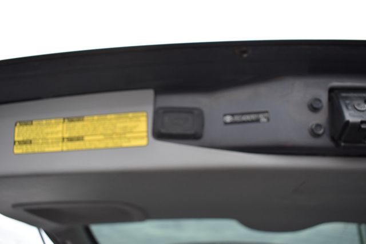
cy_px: 122
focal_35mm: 30
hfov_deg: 61.9
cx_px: 183
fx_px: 305
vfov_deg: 43.6
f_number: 4.5
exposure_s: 1/250
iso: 400
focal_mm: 20
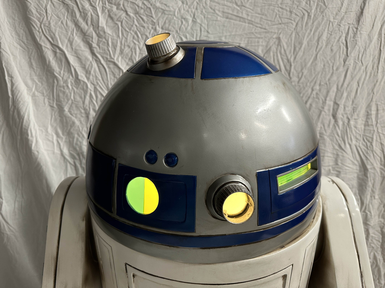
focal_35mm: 24
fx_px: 267
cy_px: 144
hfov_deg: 71.6
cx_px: 192
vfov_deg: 56.8
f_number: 1.78
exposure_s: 1/60
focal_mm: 6.86
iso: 200
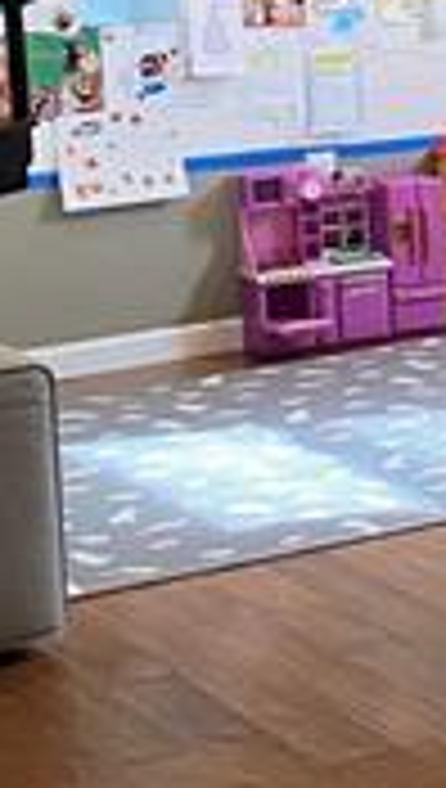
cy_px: 158
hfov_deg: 9.5
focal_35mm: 124
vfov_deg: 17.1
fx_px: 2596
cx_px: 676
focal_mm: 4.25
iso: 160
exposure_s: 1/60
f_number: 1.8
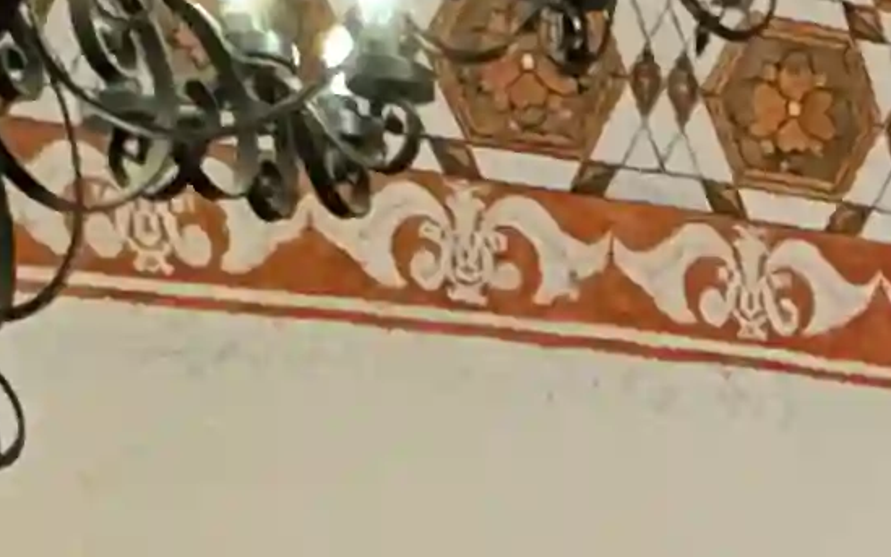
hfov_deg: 17.2
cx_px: 1342
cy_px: 2004
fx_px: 2647
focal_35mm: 109
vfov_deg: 8.5
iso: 800
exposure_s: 1/40
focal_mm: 2.22
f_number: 2.2
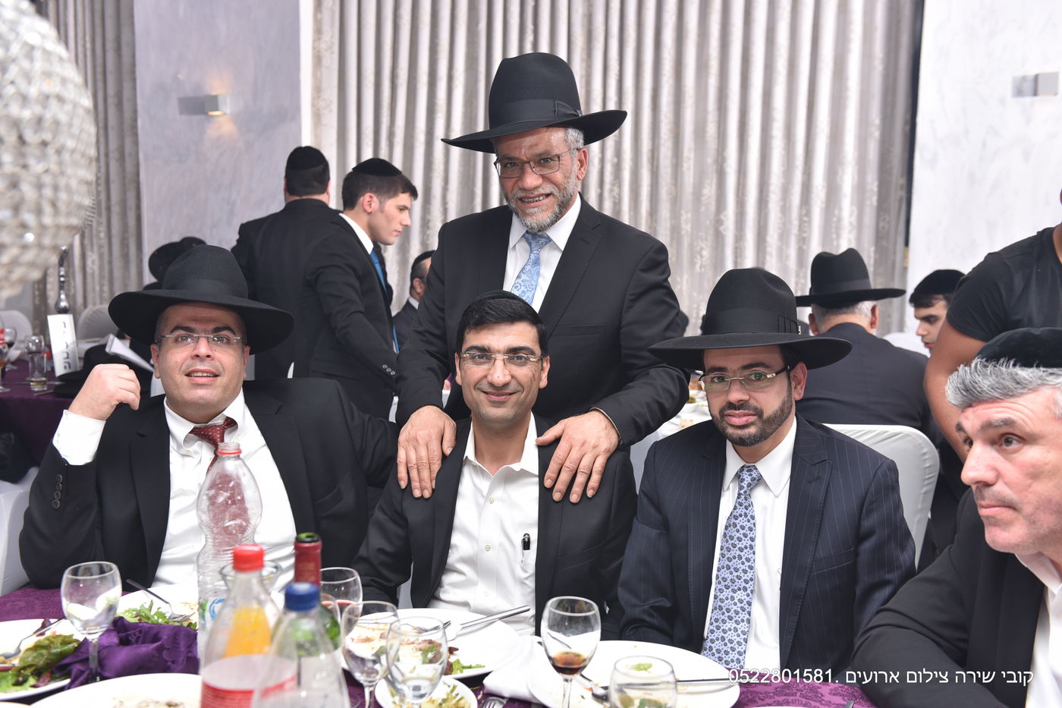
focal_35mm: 40
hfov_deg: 48.5
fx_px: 1180
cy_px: 354
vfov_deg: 33.4
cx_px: 531
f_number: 4
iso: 320
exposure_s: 1/160
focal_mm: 40
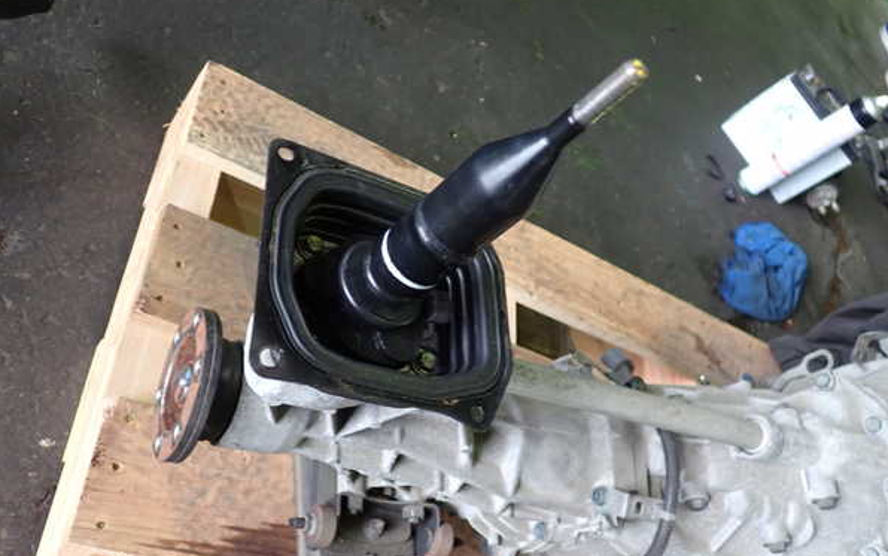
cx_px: 443
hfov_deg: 59.6
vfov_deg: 39.5
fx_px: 775
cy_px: 291
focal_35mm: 32
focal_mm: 5.4
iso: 200
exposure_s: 1/30
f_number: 2.3
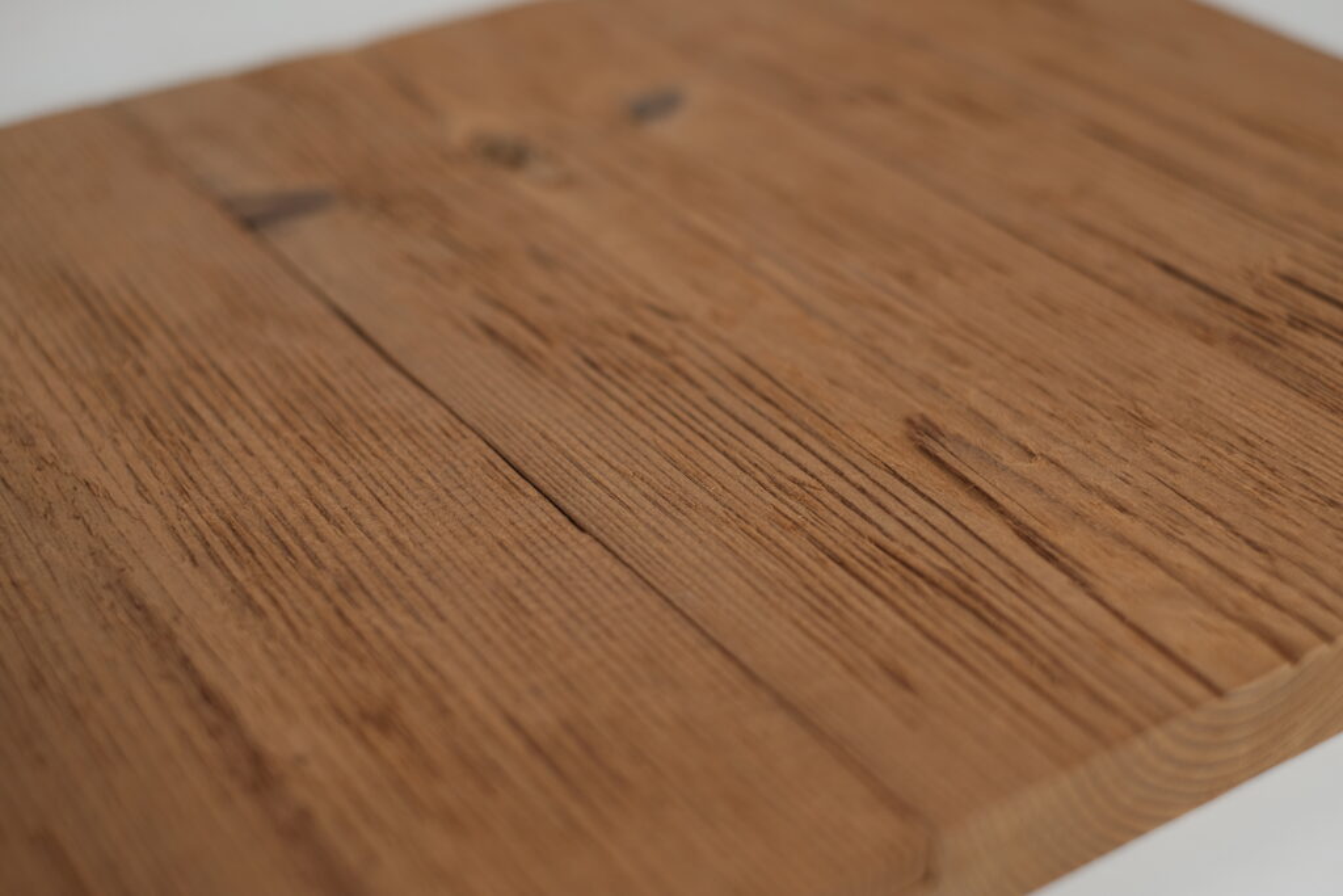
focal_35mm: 53
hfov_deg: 37.5
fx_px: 1977
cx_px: 672
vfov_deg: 25.5
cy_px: 448
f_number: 2.5
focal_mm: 35
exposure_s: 1/300
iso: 200
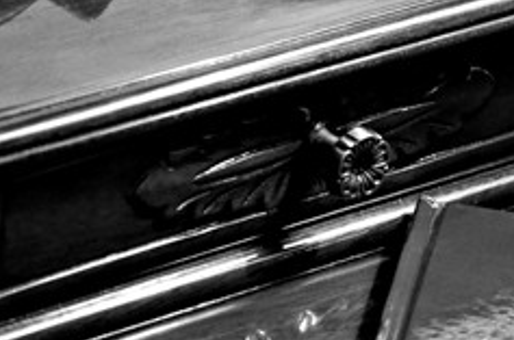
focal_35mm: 355
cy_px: 263
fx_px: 5058
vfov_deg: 3.9
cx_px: 360
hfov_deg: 5.8
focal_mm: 70
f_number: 5.6
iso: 2000
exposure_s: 1/100
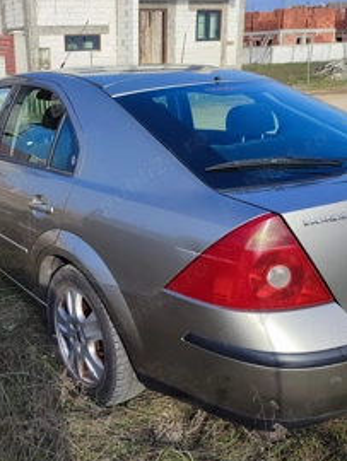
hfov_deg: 37.9
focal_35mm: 37
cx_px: 92
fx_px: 494
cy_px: 200
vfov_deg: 50.0
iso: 50
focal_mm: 6.04
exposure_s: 1/613
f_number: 1.9
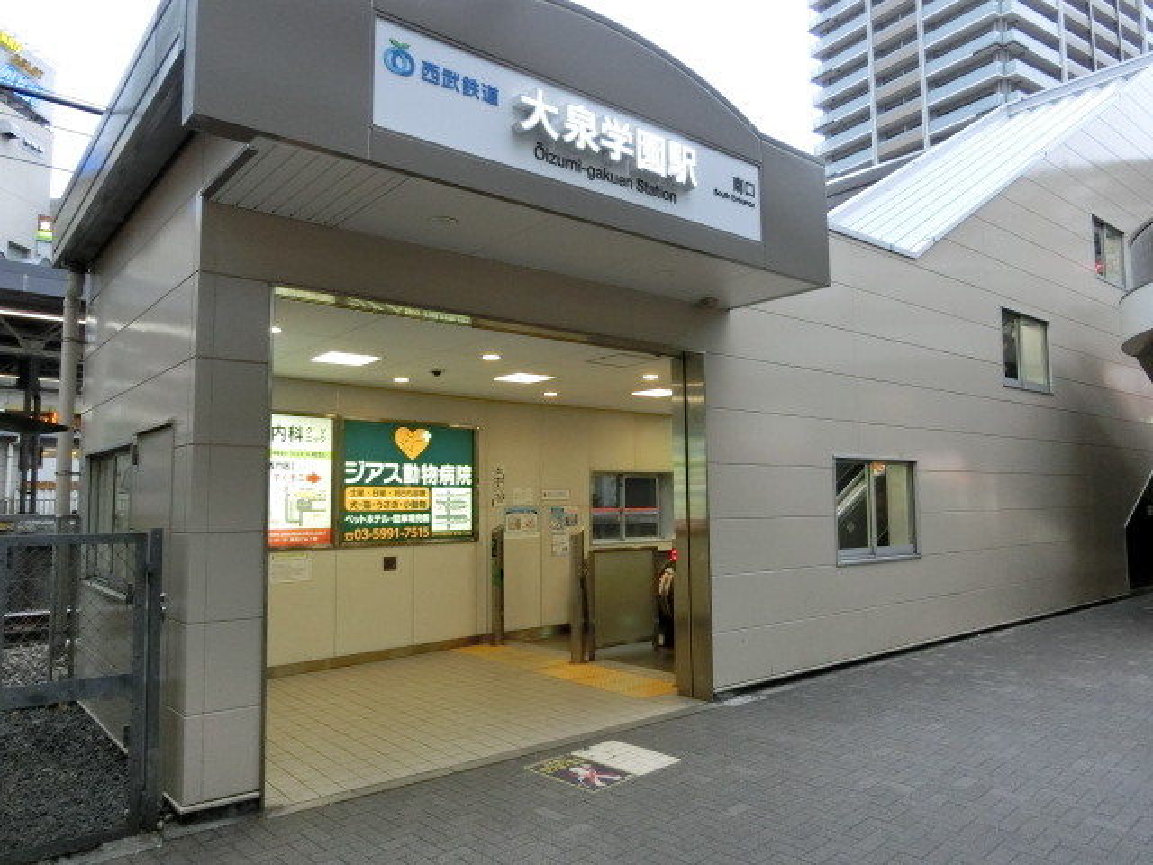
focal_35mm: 25
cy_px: 432
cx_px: 576
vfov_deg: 54.9
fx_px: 833
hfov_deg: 69.4
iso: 400
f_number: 3.5
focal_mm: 4.5
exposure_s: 1/80
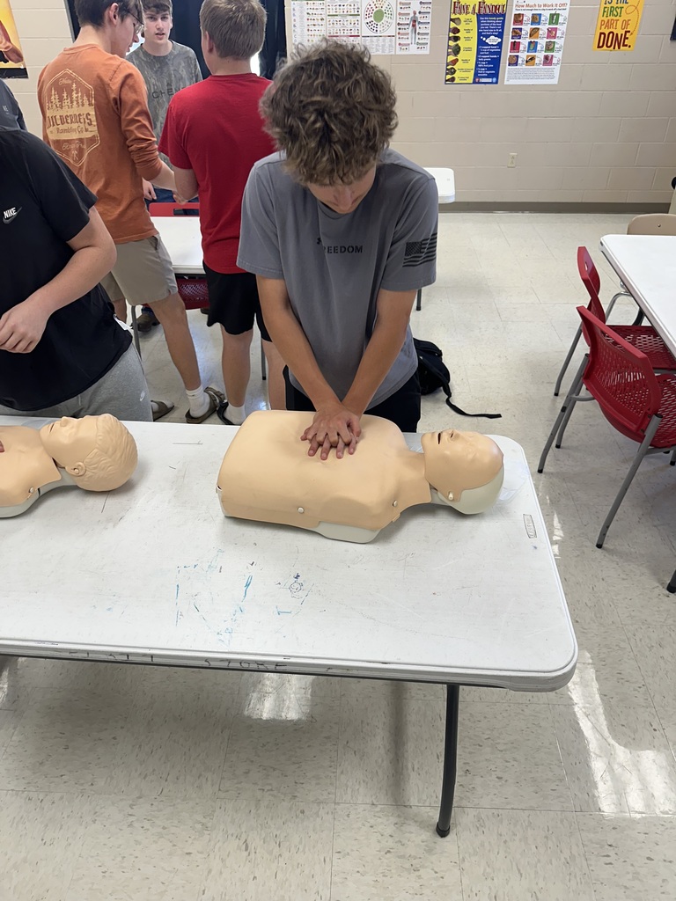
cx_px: 338
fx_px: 625
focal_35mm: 24
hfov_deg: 56.8
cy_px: 450
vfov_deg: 71.6
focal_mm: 6.86
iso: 125
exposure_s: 1/120
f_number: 1.78
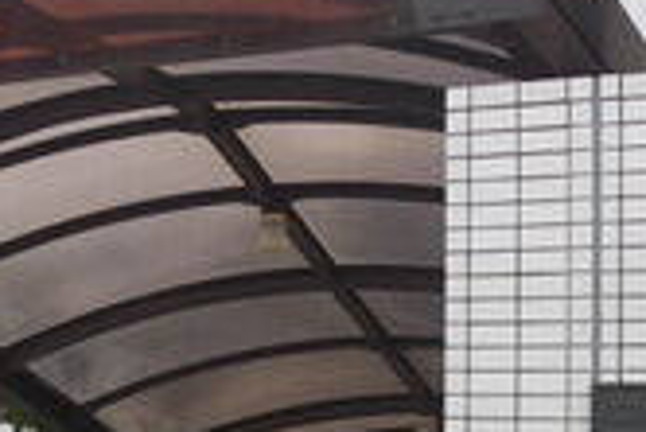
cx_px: -54
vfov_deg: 14.9
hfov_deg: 21.5
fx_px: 1616
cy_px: 444
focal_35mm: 90
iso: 100
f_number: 3.1
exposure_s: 1/320
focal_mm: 4.3
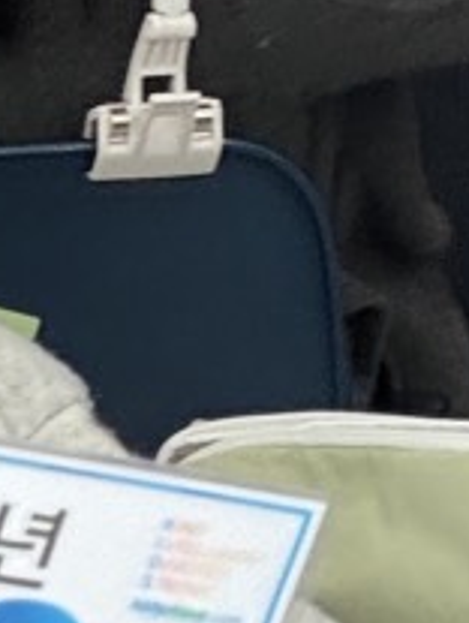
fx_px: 8554
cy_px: -1108
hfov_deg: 3.1
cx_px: 1016
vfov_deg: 4.1
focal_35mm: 475
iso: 250
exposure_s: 1/60
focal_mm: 9
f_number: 2.8
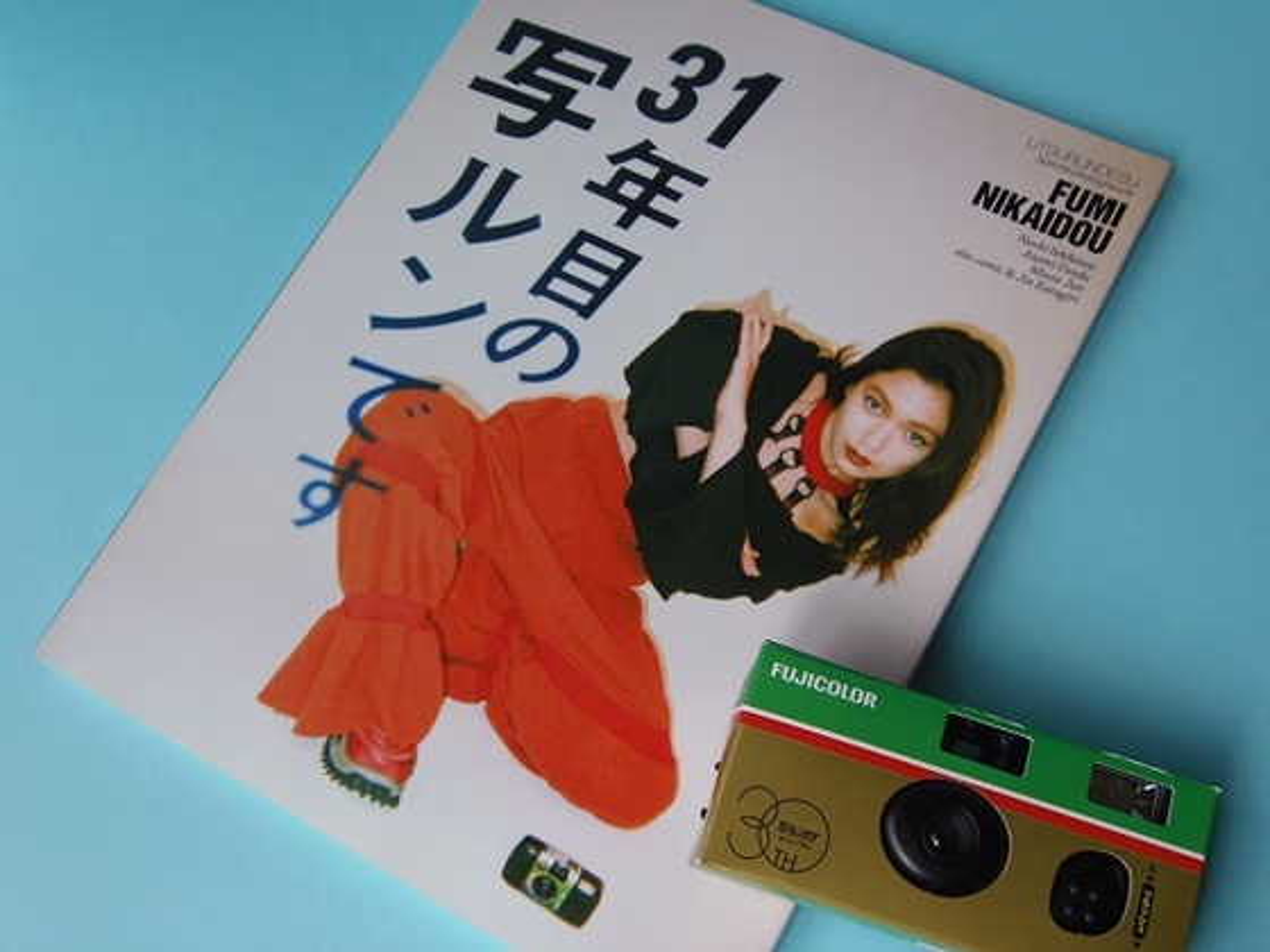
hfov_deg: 52.6
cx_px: 635
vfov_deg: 40.7
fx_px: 1284
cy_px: 476
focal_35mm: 35
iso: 80
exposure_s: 1/30
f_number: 3.4
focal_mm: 6.5
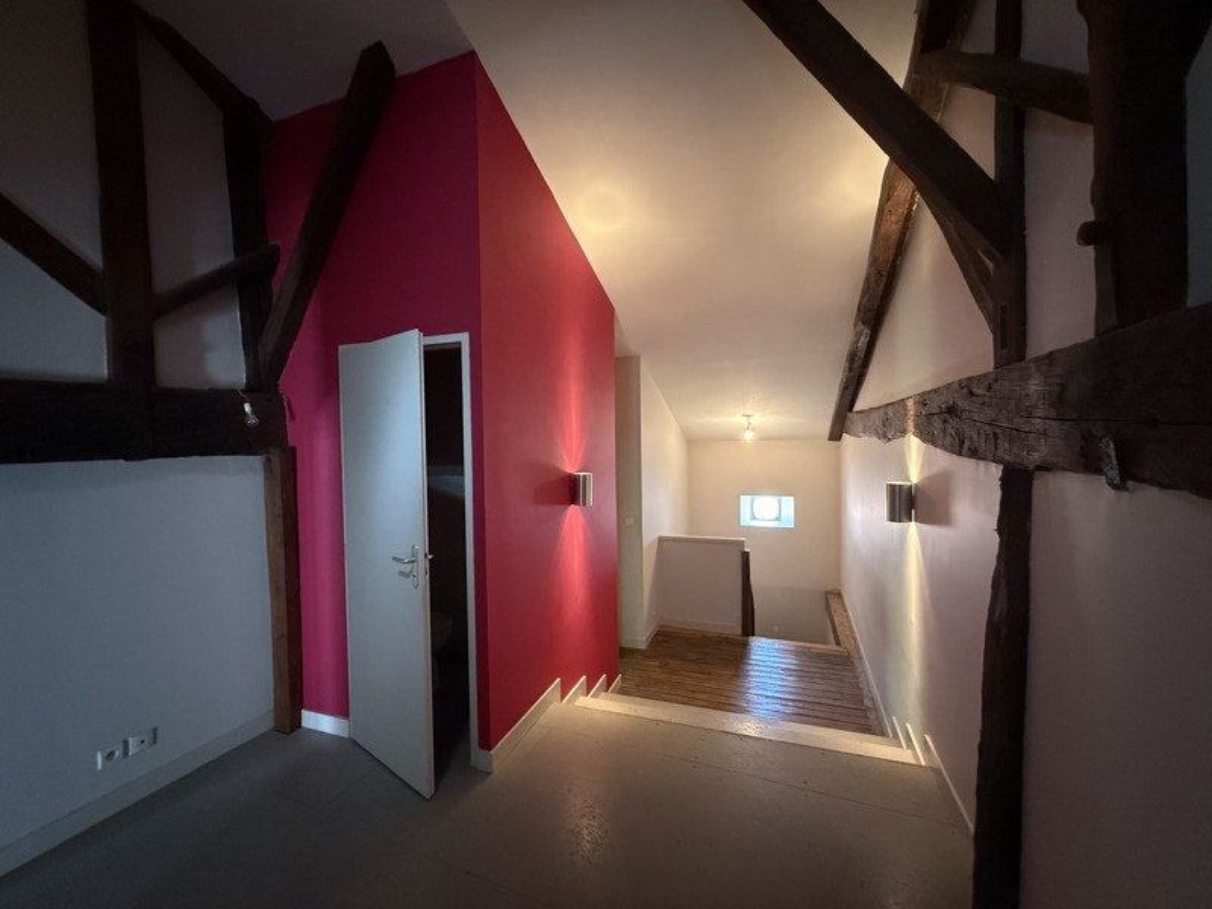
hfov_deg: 102.1
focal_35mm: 14
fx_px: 490
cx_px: 606
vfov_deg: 85.7
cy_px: 454
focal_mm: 2.22
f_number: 2.2
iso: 800
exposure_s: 1/50
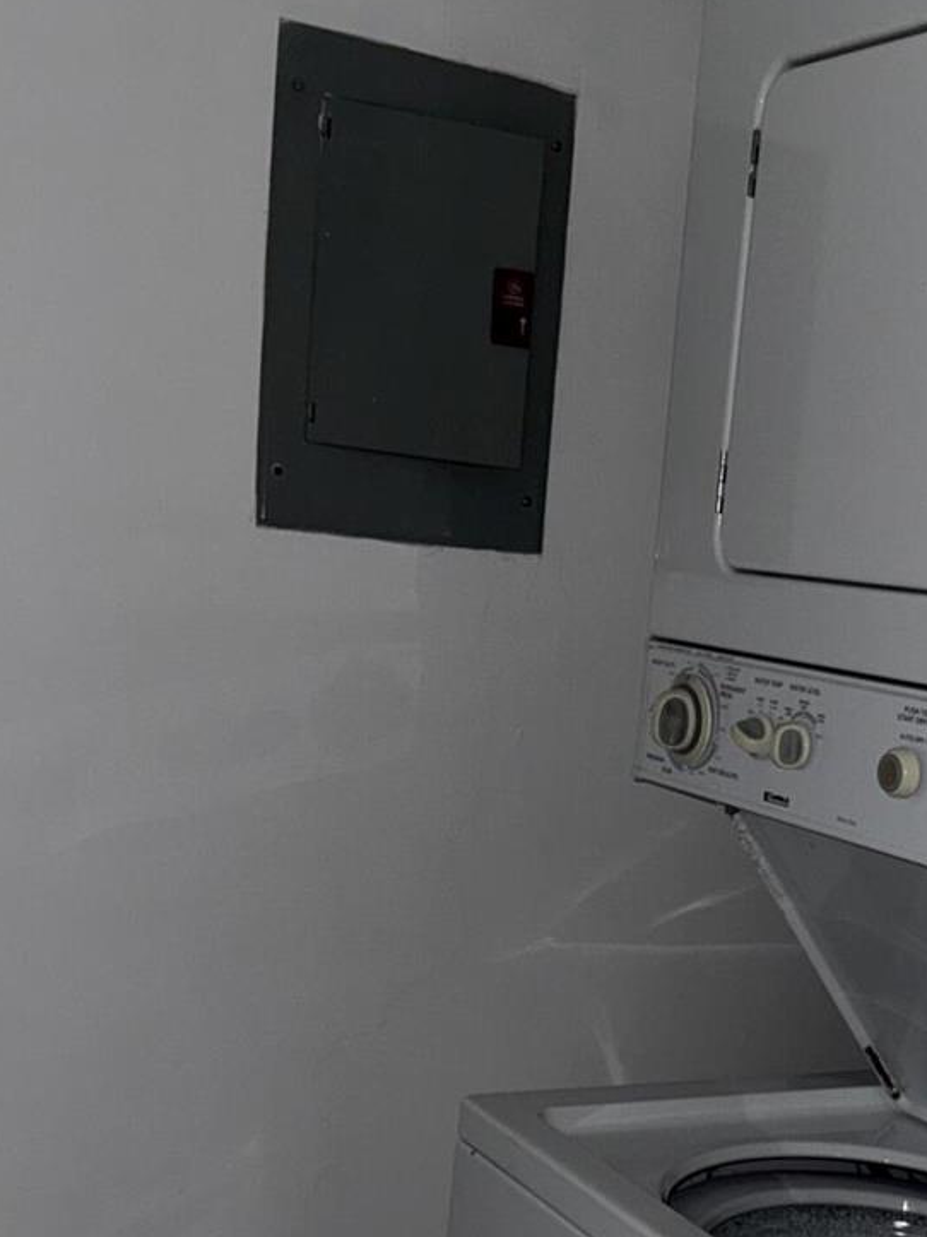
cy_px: 910
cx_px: 701
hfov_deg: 28.1
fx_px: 1822
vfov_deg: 36.7
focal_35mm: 51
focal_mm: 6.76
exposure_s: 1/33
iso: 100
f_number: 1.78
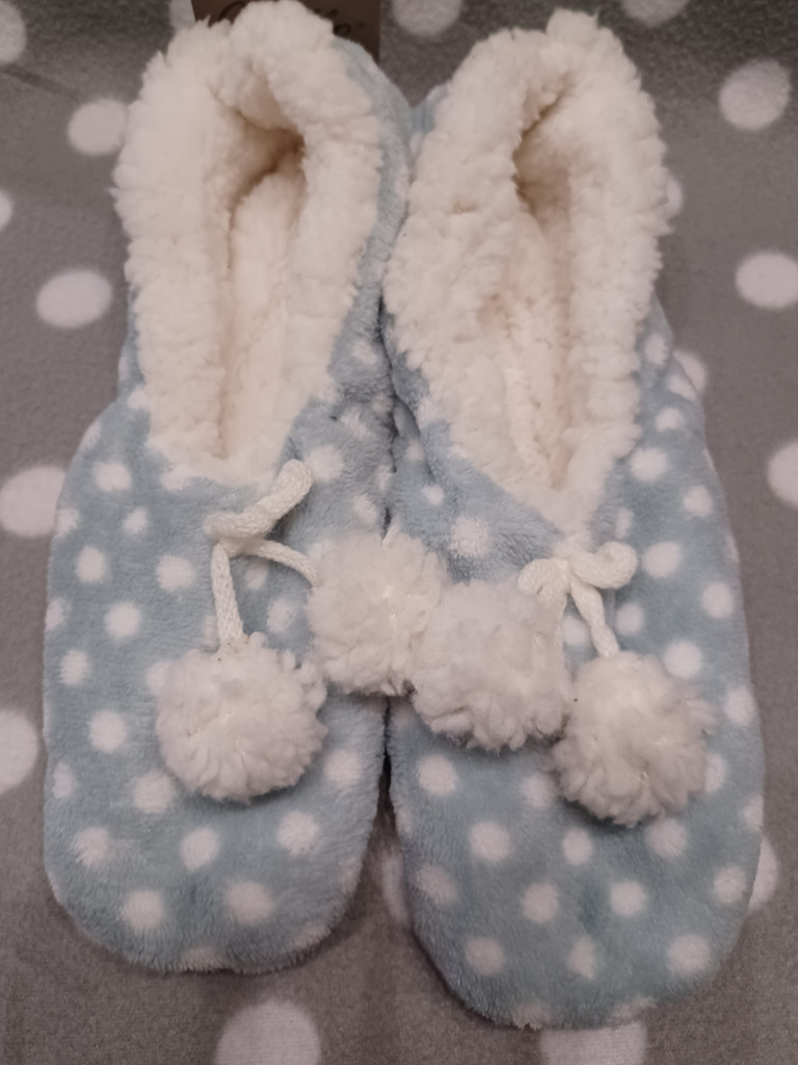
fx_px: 768
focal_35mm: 25
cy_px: 532
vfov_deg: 69.4
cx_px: 399
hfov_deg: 54.9
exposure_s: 1/25
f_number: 1.8
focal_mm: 4.6
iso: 400
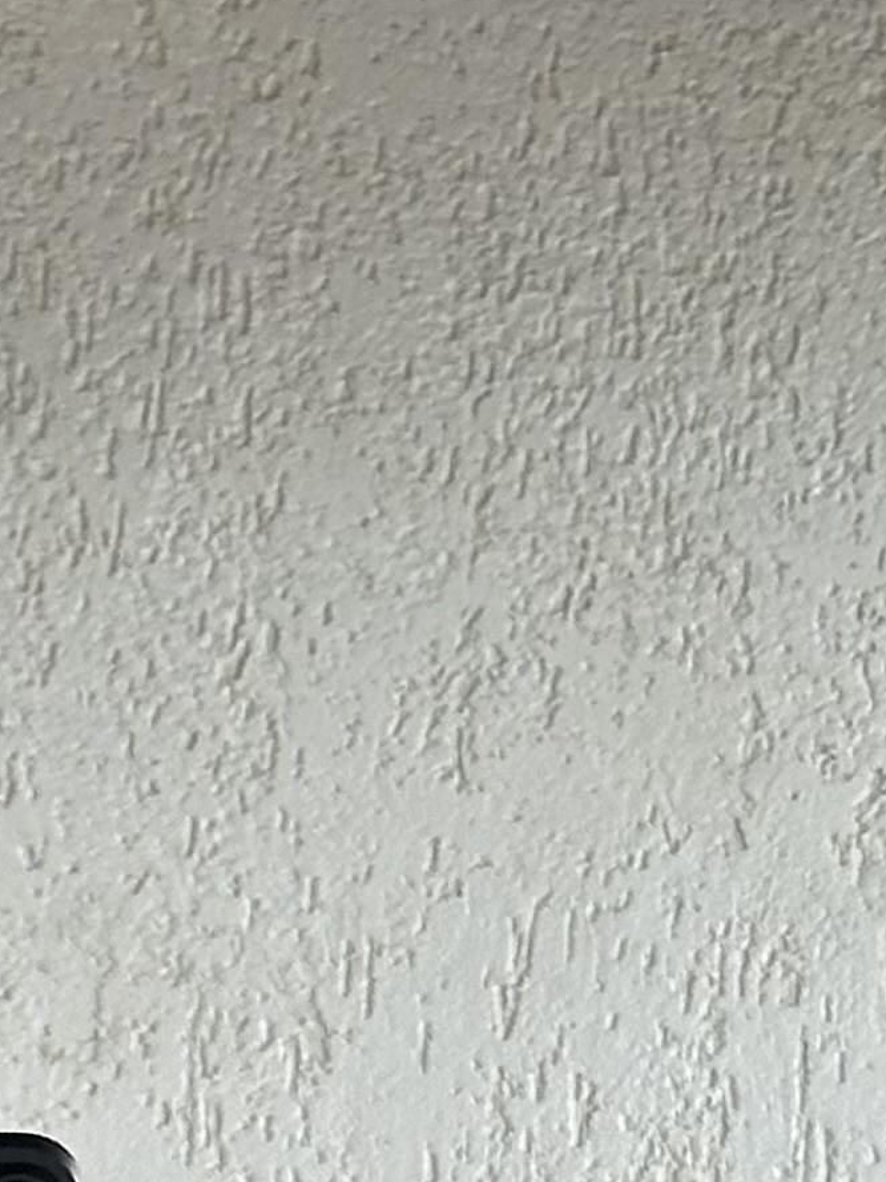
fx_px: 7440
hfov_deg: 6.8
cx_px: 12
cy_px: 2451
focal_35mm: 218
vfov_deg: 8.6
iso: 80
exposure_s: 1/121
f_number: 1.78
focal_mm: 6.86
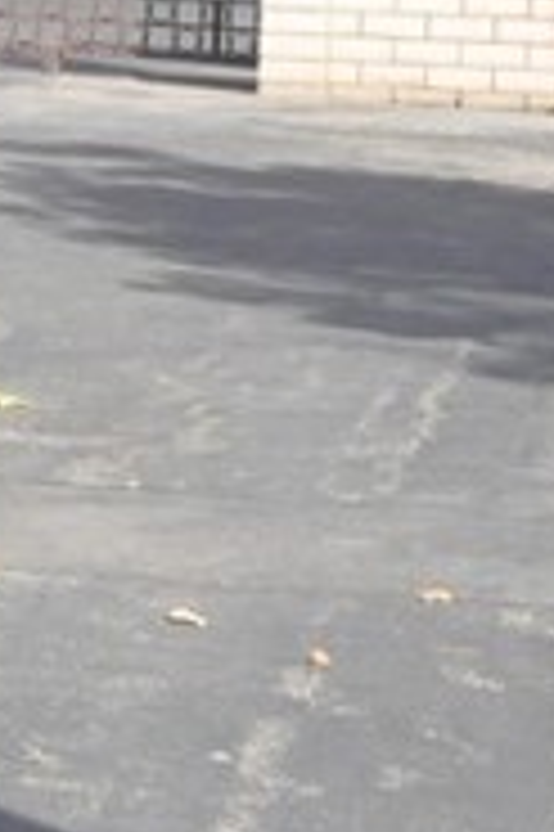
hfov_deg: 6.9
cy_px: -175
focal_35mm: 199
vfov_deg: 10.2
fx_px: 4602
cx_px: 5
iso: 2500
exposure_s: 1/4000
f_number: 7.1
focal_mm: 24
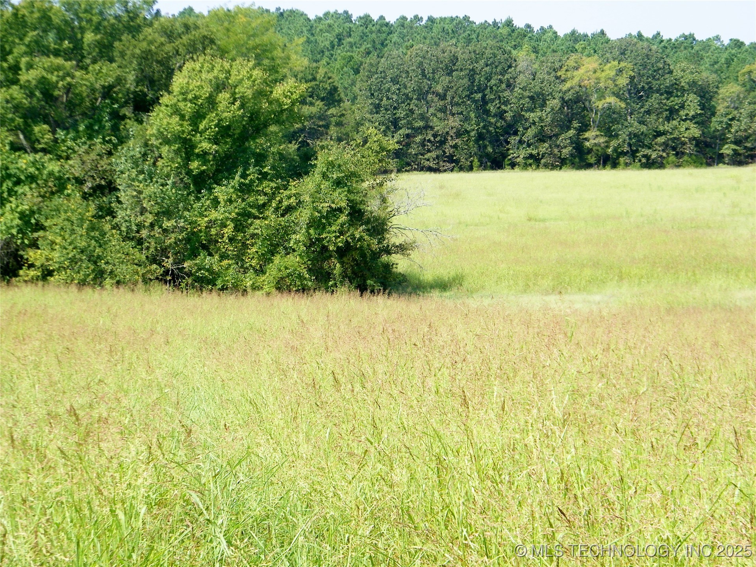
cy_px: 284
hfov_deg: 21.8
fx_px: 1966
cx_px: 378
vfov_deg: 16.4
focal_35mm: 90
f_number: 4.5
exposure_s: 1/320
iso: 80
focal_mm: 16
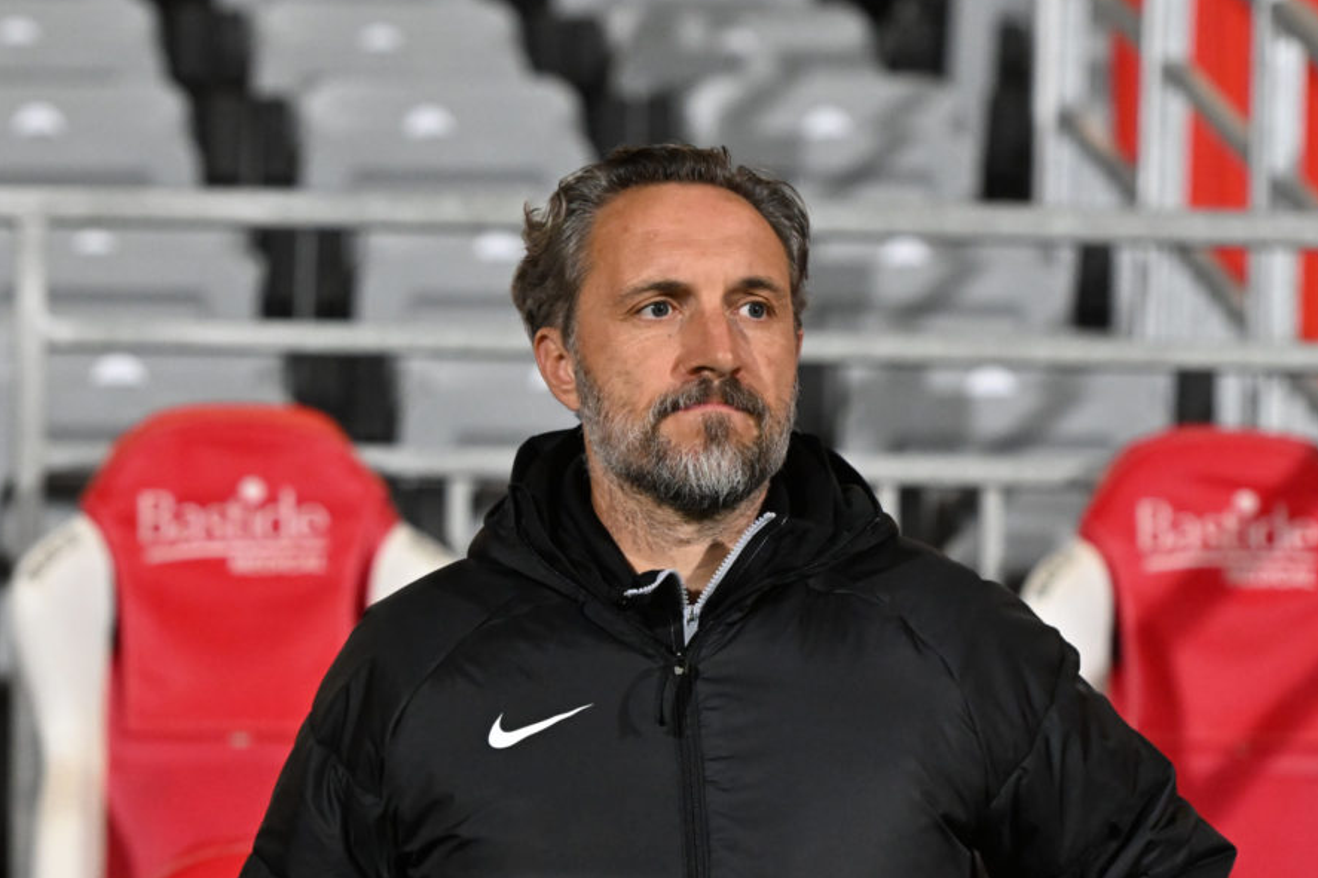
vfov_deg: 6.1
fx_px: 8235
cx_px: 686
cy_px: 449
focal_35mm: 225
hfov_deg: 9.2
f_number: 4
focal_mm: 130
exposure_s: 1/500
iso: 4000
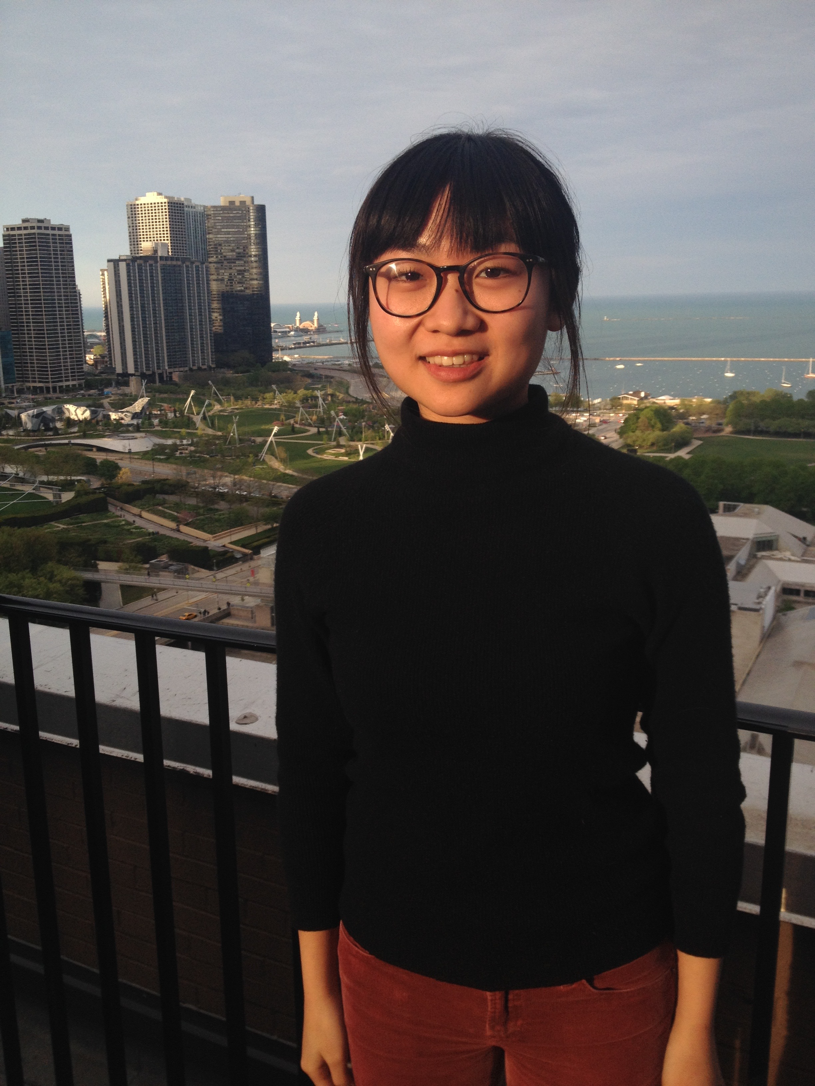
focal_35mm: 35
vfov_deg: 52.6
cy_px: 543
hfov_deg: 40.7
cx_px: 408
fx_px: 1099
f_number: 2.4
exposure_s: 1/563
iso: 50
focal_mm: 4.28
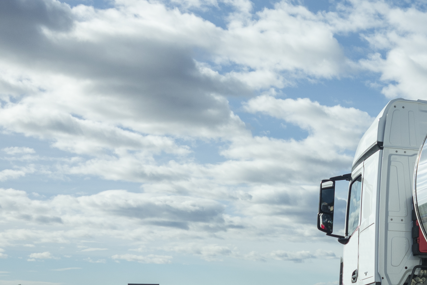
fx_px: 866
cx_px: 369
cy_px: 167
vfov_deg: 18.7
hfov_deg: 26.9
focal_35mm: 73
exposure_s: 1/2000
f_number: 2.8
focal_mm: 10.4
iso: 80
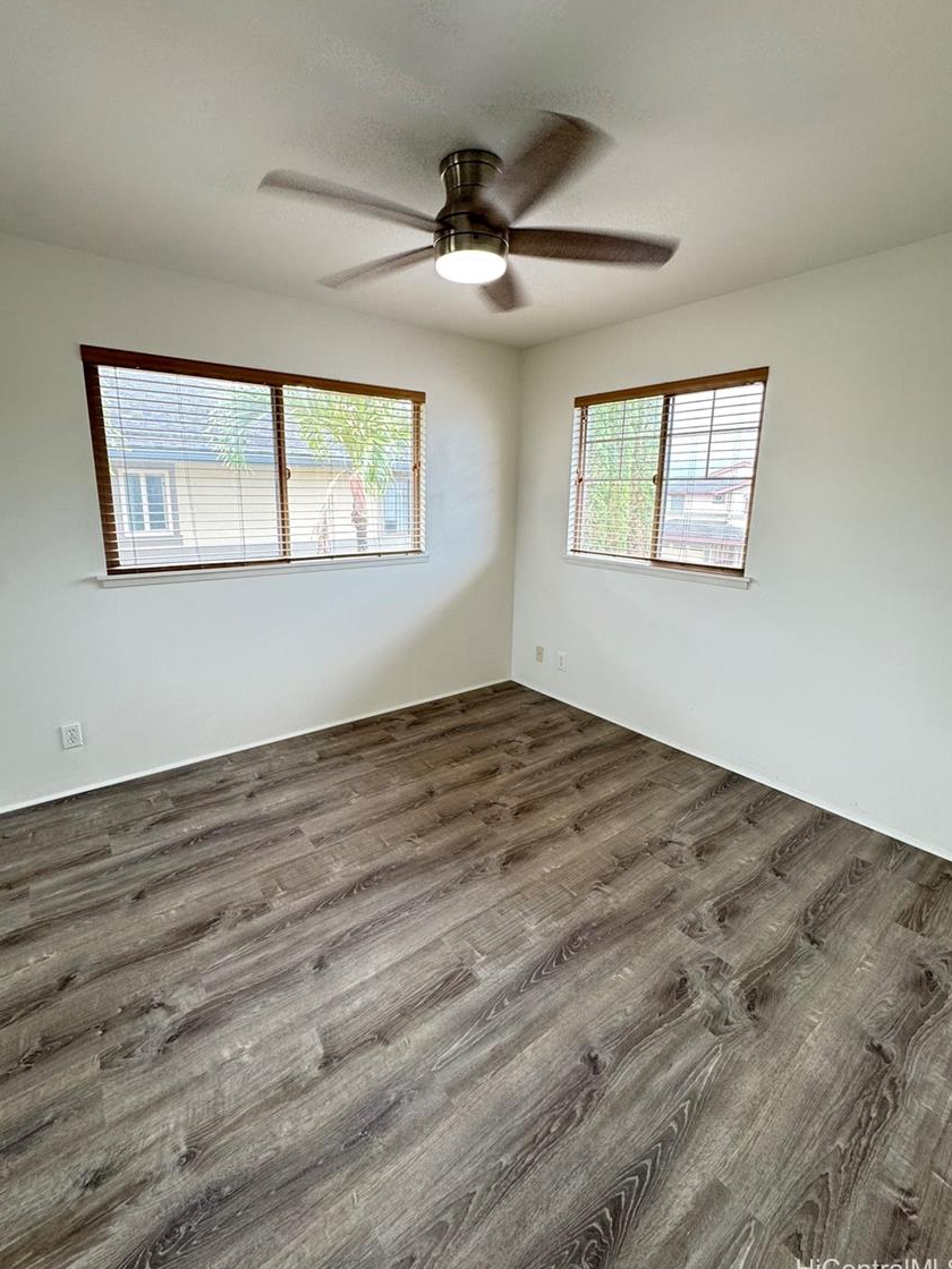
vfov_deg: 98.1
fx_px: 550
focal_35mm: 15
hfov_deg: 81.7
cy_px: 601
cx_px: 453
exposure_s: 1/60
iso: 200
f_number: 2.2
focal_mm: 2.22
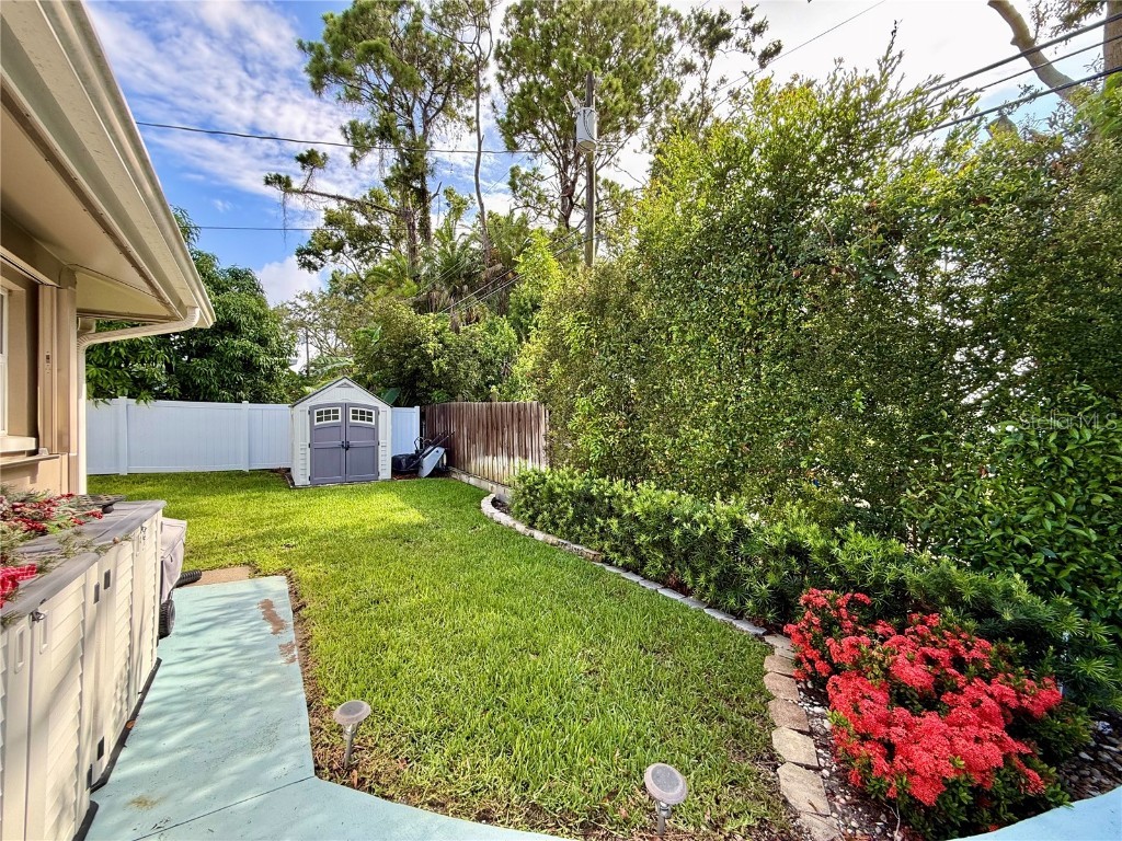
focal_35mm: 14
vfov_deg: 85.7
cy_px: 420
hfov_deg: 102.1
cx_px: 561
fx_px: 454
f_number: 2.2
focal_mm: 2.22
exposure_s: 1/179
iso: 64
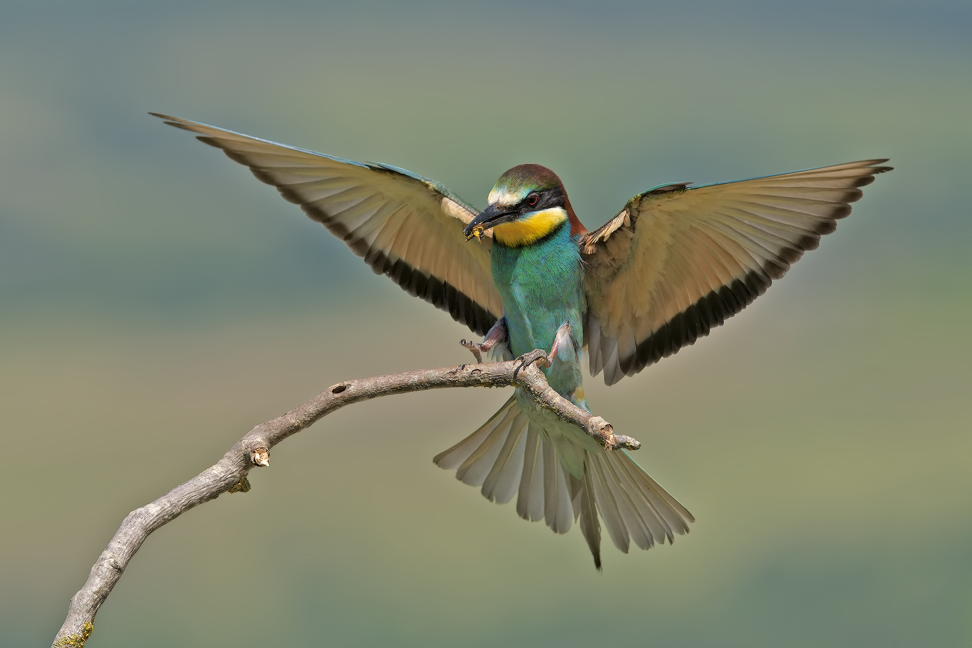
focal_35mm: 500
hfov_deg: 4.1
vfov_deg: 2.7
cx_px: 486
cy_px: 324
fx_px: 13499
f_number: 9
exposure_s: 1/2000
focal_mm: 500
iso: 800
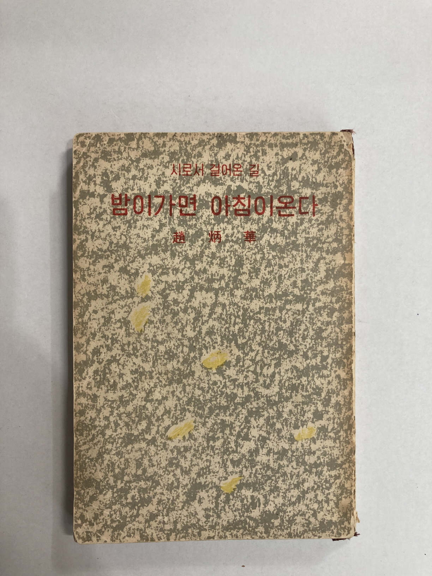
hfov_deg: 49.7
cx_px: 216
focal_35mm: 28
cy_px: 288
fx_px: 466
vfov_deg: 63.4
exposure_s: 1/60
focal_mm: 3.99
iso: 80
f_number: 1.8
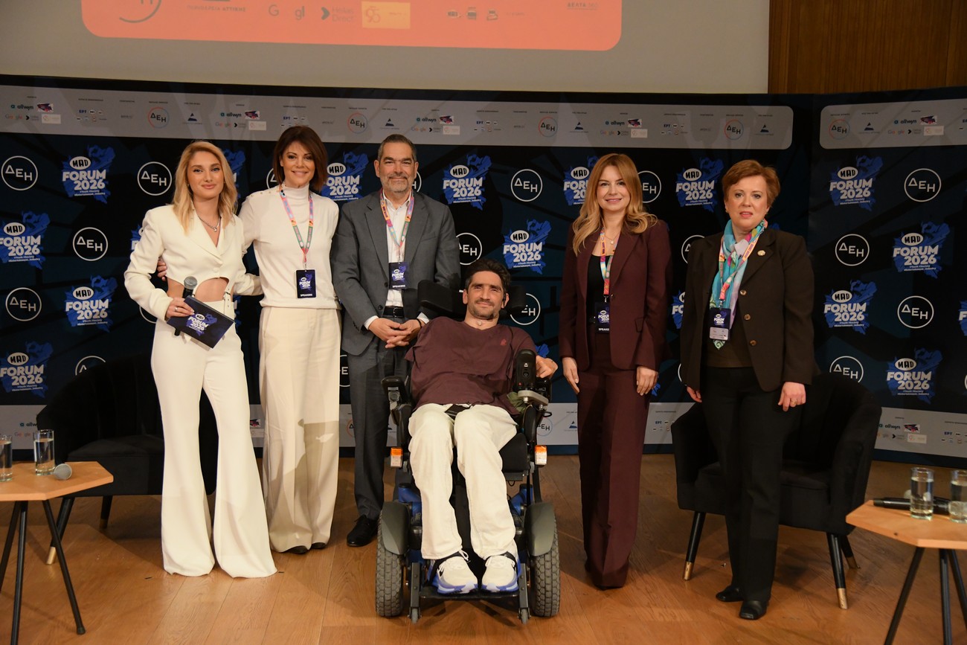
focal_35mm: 40
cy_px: 322
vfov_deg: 33.4
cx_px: 484
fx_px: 1074
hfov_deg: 48.5
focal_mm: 40
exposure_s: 1/500
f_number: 4
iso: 4000
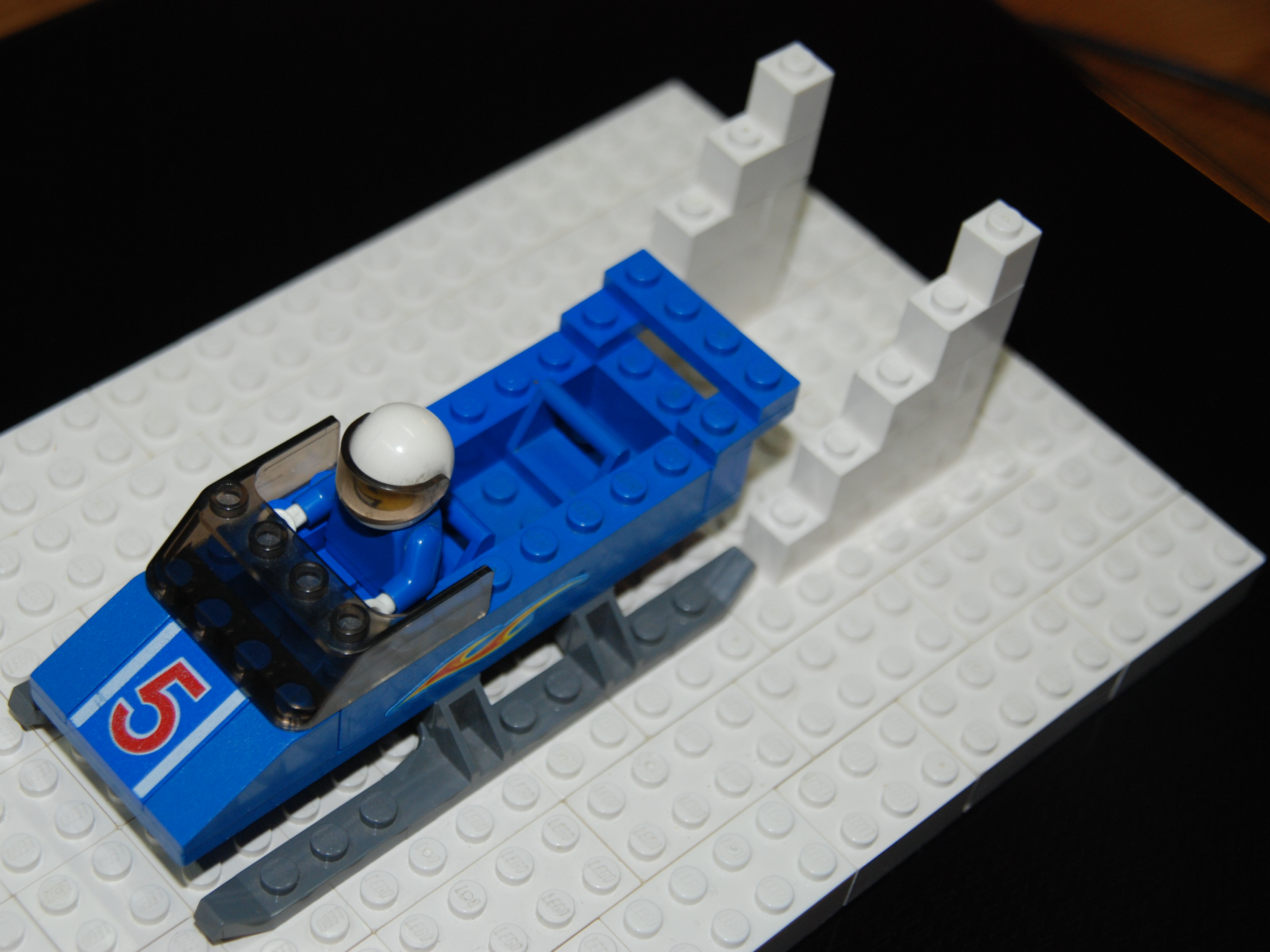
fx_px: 2752
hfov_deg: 26.0
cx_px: 567
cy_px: 479
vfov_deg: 19.6
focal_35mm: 75
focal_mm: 46
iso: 400
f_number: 5
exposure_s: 1/60
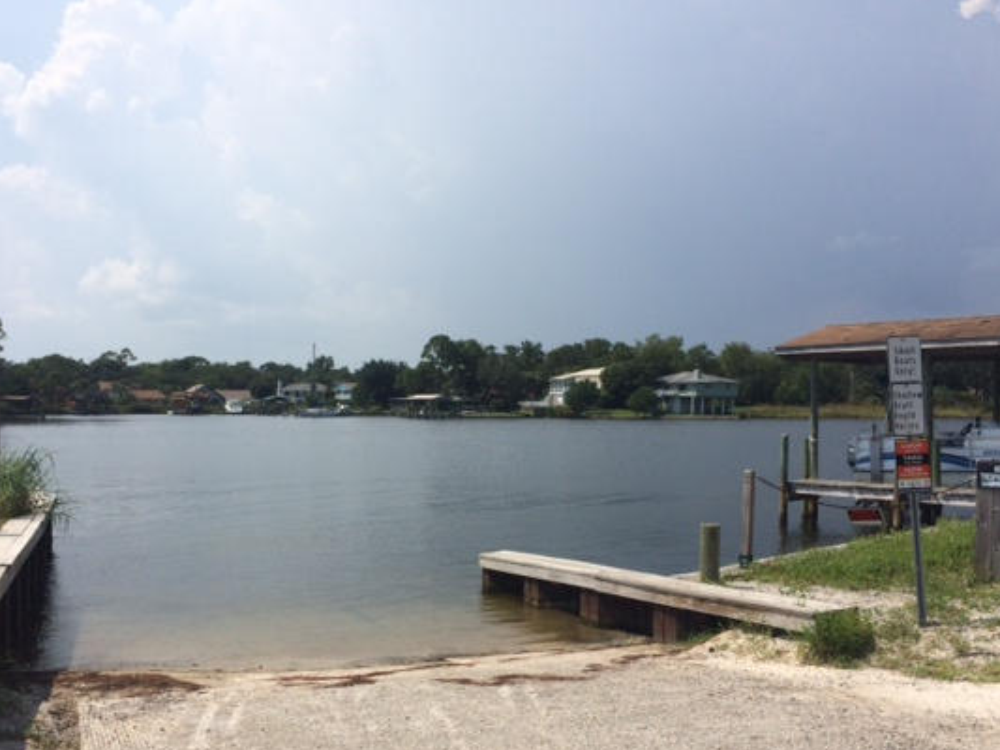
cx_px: 435
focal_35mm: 36
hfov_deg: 51.2
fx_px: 1040
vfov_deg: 39.5
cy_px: 446
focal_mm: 4.12
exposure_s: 1/4566
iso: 40
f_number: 2.2
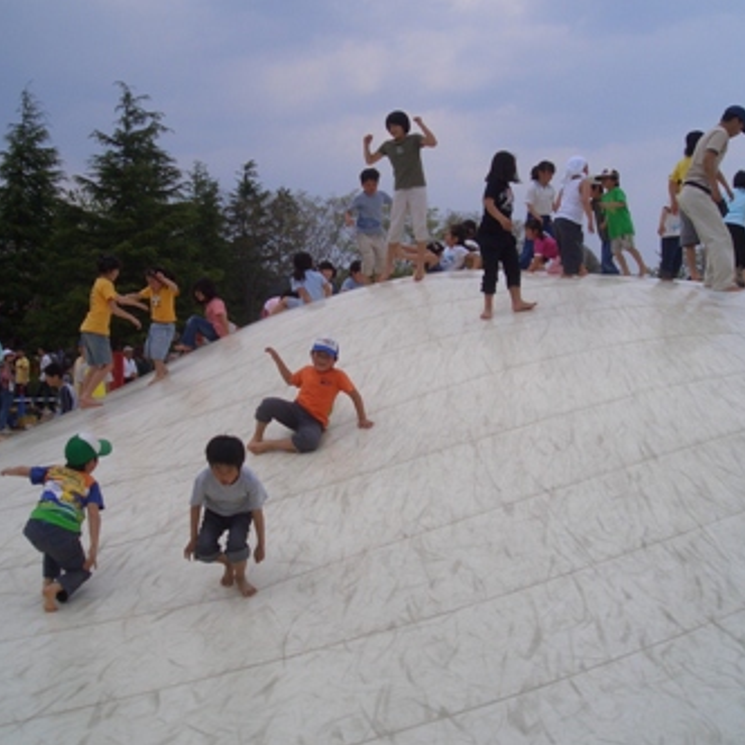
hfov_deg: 39.1
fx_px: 1047
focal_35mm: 43
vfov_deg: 39.2
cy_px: 372
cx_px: 346
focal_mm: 4.8
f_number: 4
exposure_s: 1/1000
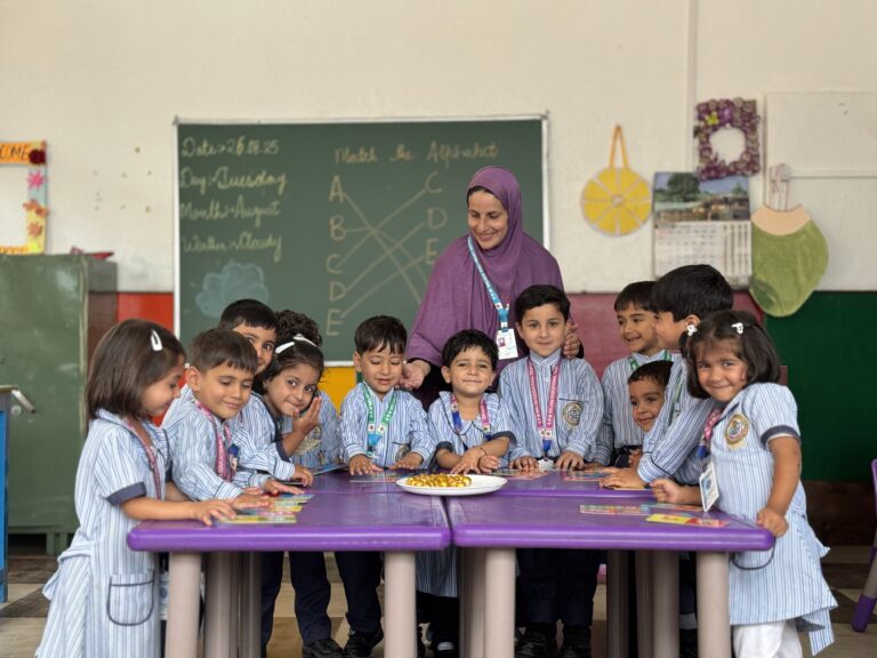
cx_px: 438
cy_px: 329
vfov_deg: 30.3
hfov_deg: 39.7
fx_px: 1216
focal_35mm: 48
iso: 80
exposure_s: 1/100
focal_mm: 6.76
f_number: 1.78
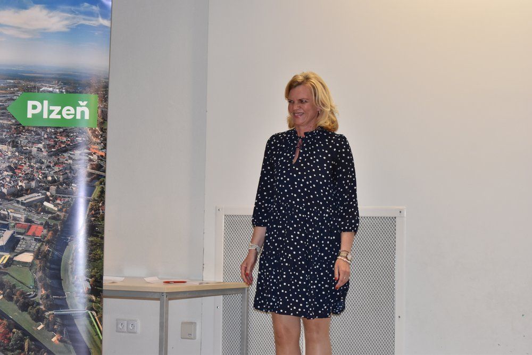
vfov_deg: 16.6
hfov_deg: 24.6
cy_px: 178
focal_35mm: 82
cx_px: 266
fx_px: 1219
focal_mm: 55
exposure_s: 1/100
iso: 900
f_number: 5.6
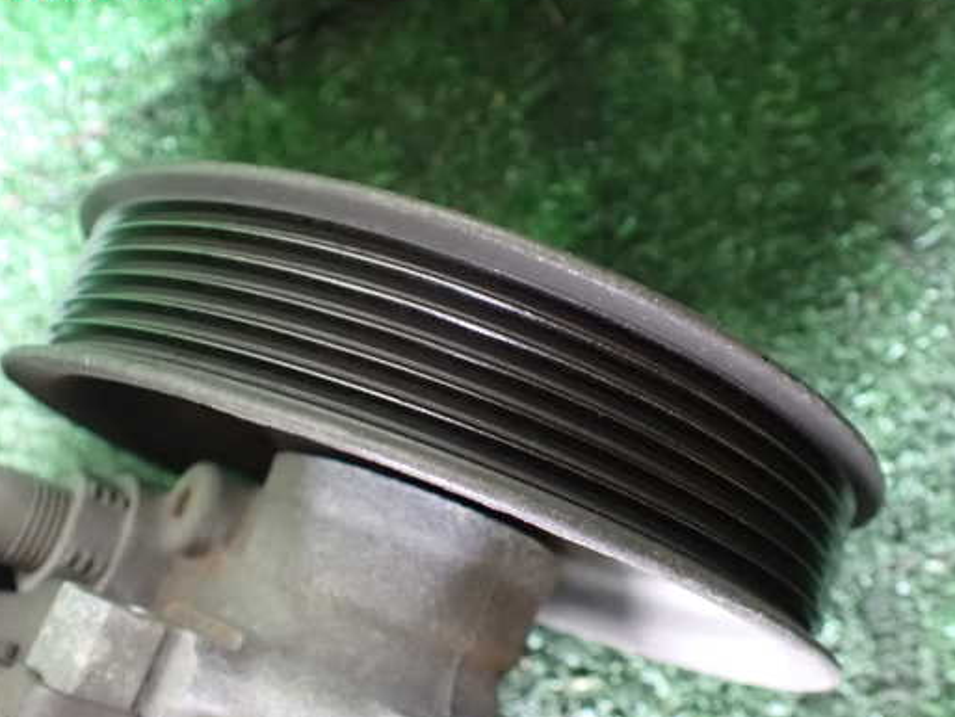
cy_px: 375
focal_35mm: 35
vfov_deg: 40.7
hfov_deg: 52.6
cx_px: 457
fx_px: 966
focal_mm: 5.4
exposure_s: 1/20
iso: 1600
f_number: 2.3
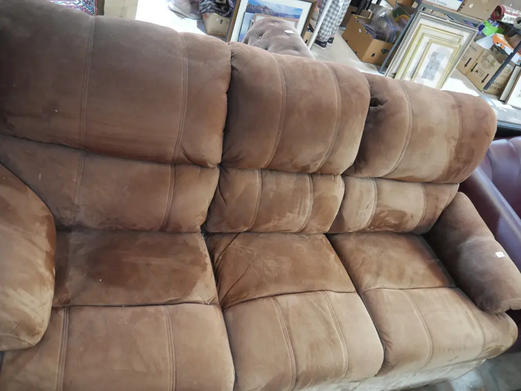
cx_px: 260
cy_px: 196
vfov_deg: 49.8
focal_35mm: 28
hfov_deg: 63.4
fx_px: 422
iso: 1250
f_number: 3.5
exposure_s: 1/60
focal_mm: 14
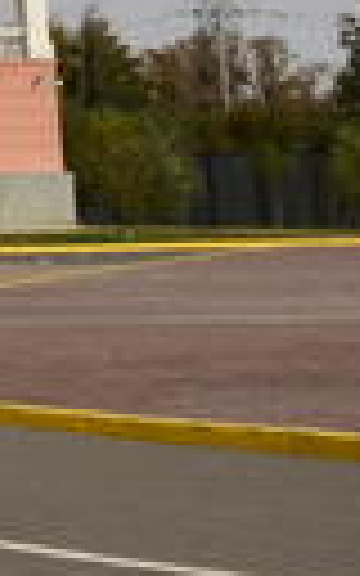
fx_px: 3579
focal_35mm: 228
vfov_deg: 8.9
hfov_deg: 4.6
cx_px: -1575
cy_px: -410
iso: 100
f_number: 16
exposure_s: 1/100
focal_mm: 22
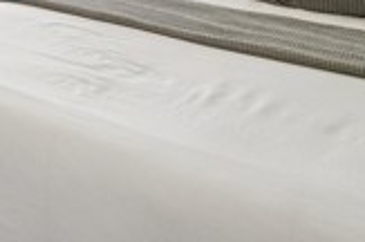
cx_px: -322
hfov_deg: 20.3
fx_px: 637
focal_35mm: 63
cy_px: -159
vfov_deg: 18.2
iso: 200
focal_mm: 16
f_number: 8
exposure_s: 1/30
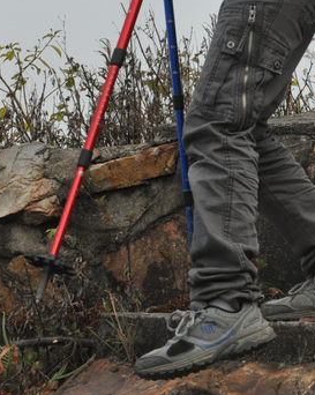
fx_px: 2229
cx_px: 239
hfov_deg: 8.1
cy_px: -62
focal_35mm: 191
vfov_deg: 10.0
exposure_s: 1/1250
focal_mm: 58
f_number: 9
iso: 1600
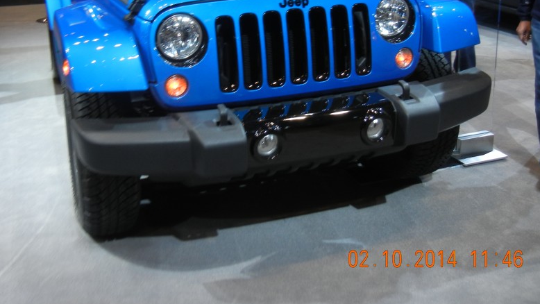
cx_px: 211
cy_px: 48
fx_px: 616
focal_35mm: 43
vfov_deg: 27.0
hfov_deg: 47.0
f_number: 3.5
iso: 162
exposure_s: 1/43.6
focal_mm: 5.4
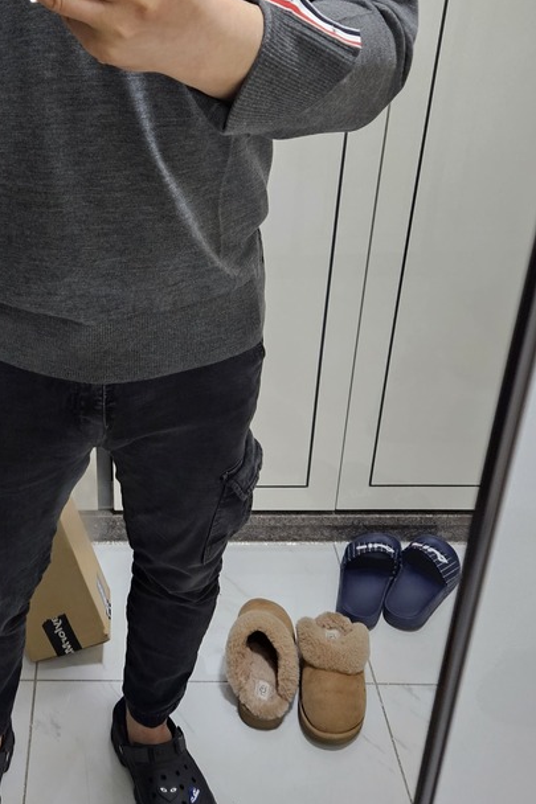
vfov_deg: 46.4
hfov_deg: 30.7
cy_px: 380
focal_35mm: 42
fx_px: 938
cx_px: 71
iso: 640
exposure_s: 1/60
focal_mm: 5.4
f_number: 1.8
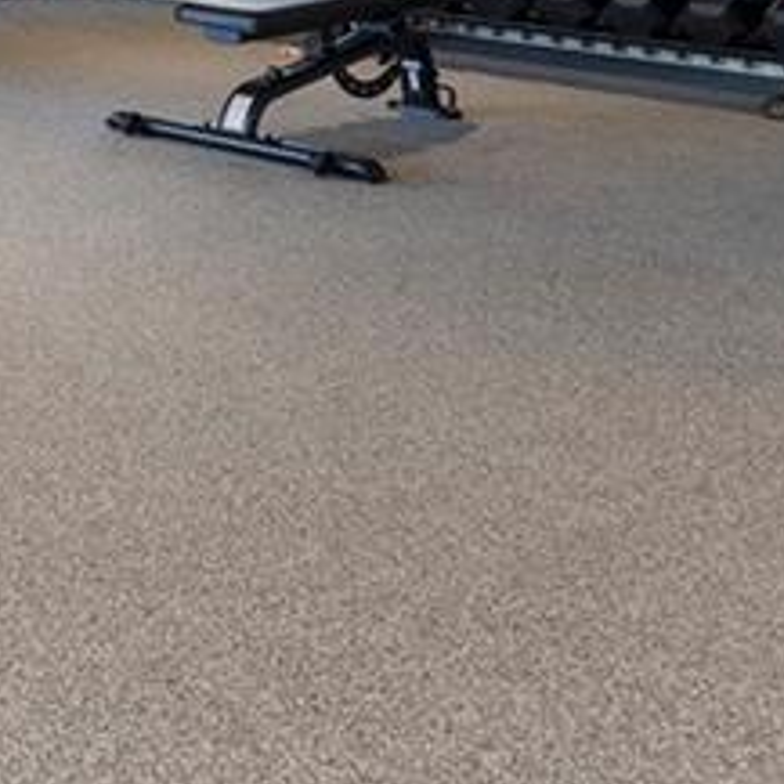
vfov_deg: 22.9
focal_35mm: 64
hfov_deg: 17.0
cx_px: -900
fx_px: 1640
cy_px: -322
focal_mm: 16
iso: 640
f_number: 8
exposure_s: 1/30
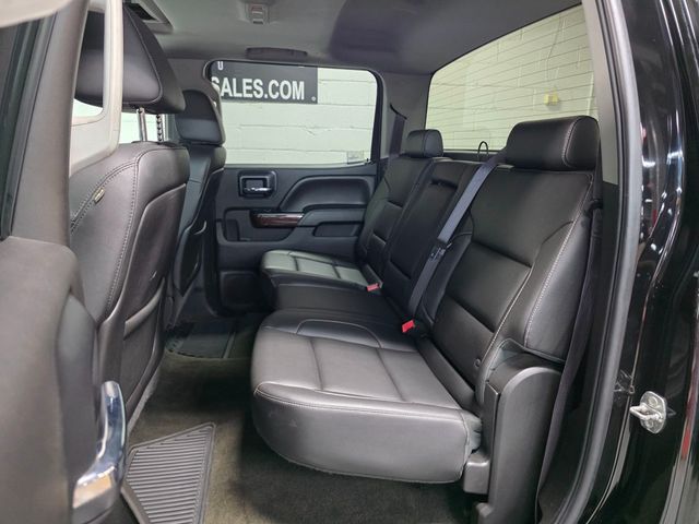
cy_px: 262
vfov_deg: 58.9
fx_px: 464
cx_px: 350
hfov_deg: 73.9
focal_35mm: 23
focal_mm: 6.3
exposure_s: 1/120
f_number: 1.7
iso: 1000
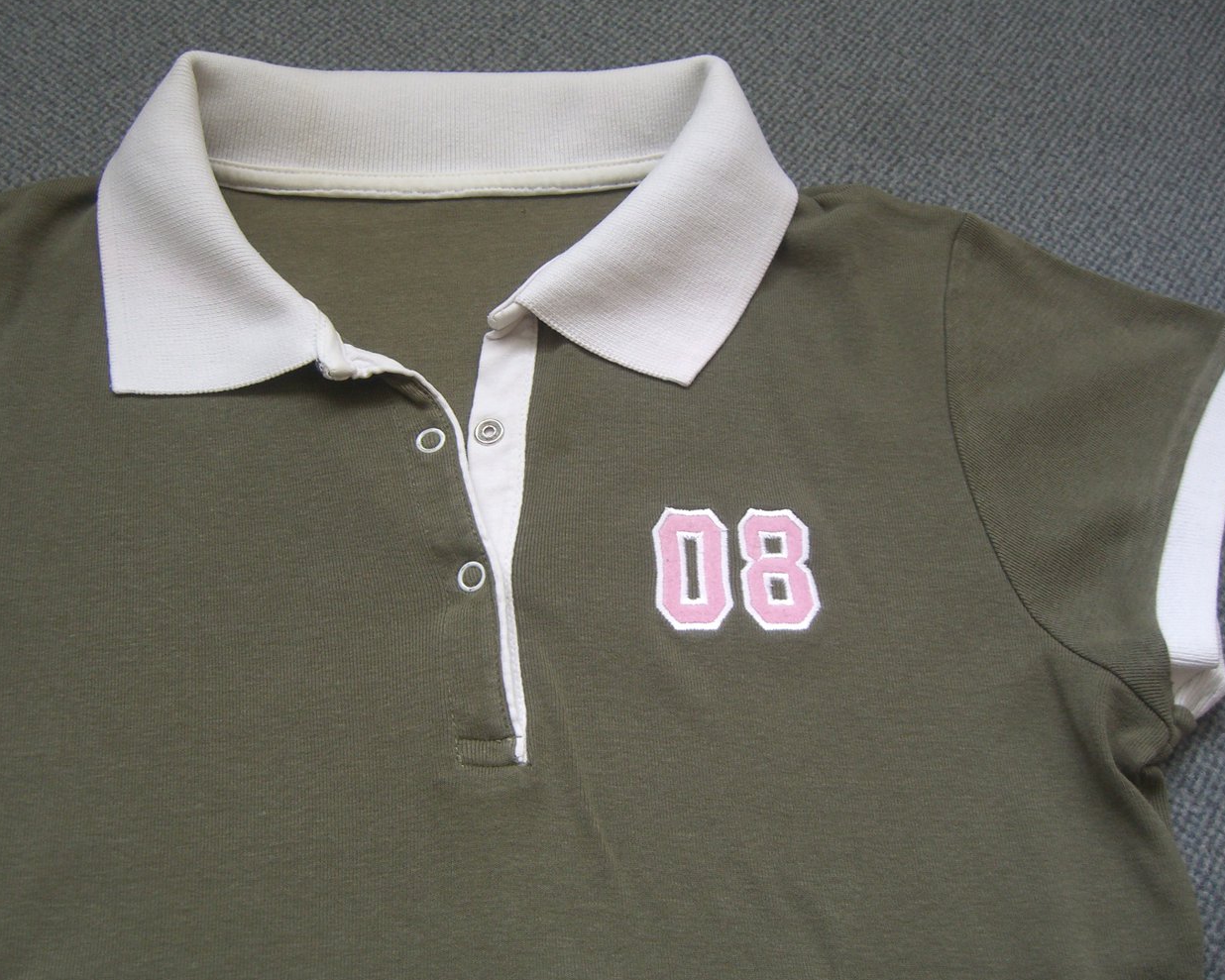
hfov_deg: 45.8
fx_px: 1450
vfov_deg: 37.3
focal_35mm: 40
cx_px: 608
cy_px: 491
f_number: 2.8
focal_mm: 7.9
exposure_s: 1/25
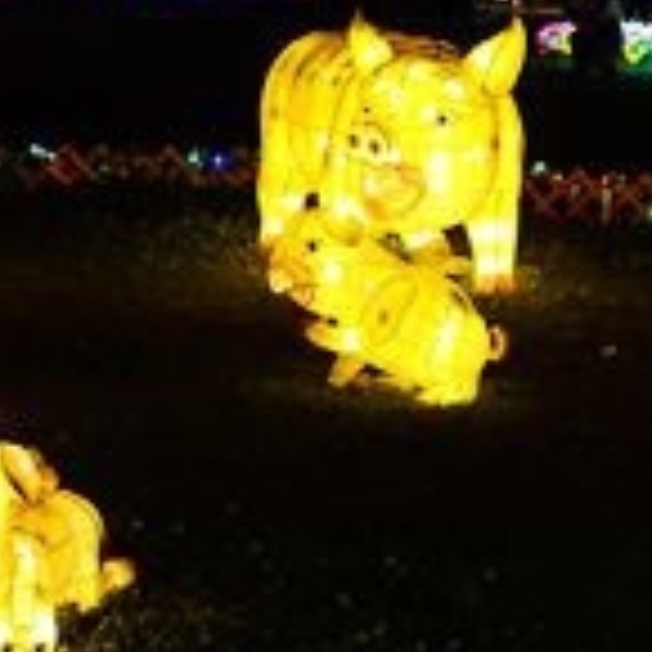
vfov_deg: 14.3
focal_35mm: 122
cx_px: 495
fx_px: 2600
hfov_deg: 14.2
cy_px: 344
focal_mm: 11.81
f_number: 2.8
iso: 3200
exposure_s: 1/80
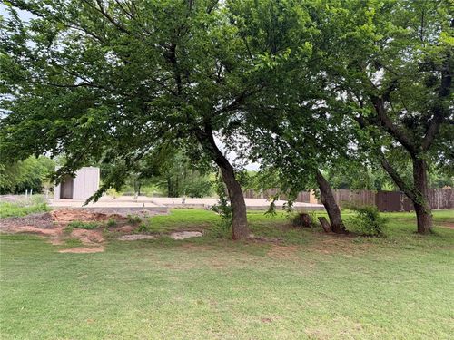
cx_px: 227
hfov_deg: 71.6
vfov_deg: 56.8
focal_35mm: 24
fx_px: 315
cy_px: 170
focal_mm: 6.76
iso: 100
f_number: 1.78
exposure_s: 1/539
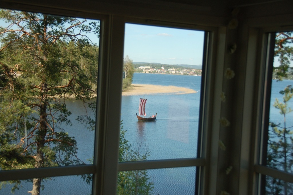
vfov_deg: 23.7
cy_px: 98
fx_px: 464
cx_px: 146
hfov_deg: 35.1
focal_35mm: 57
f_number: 4.5
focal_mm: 38
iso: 320
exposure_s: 1/1000
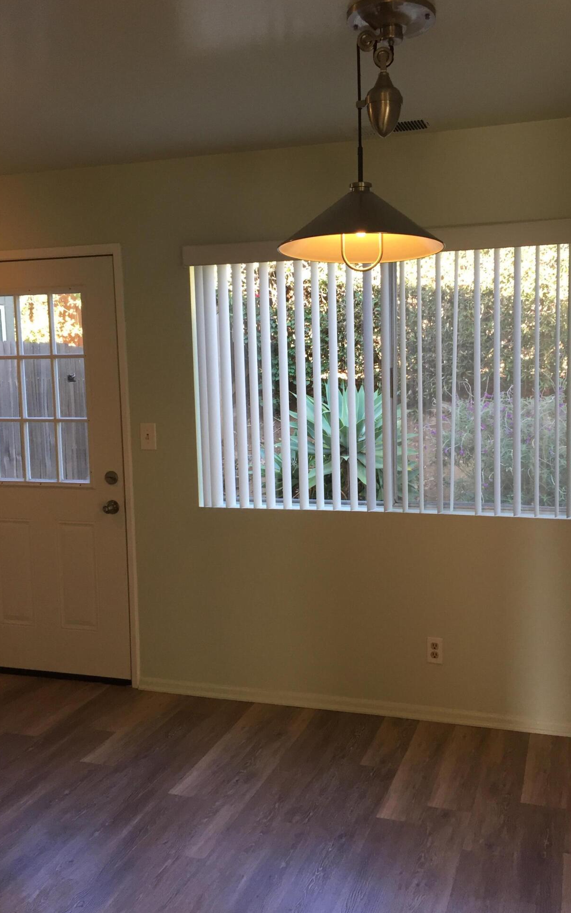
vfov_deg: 59.6
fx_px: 797
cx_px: 337
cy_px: 457
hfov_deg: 39.3
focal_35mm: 32
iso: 40
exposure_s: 1/40
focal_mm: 4.15
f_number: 2.2
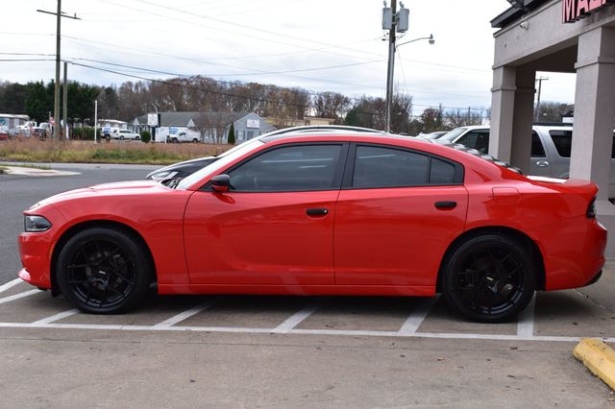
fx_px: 768
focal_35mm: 45
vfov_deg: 29.8
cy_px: 204
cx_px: 308
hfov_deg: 43.6
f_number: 10
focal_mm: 30
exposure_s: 1/200
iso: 400
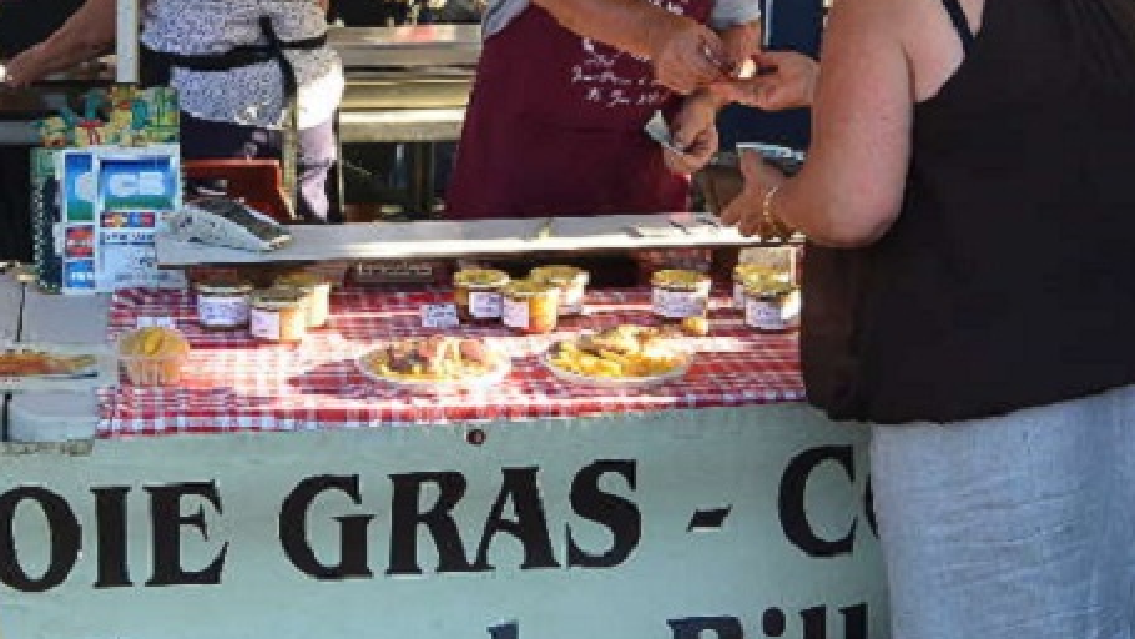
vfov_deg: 19.8
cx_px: 425
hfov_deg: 34.7
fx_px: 1806
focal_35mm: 60
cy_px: 92
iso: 160
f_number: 4
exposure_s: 1/250
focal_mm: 11
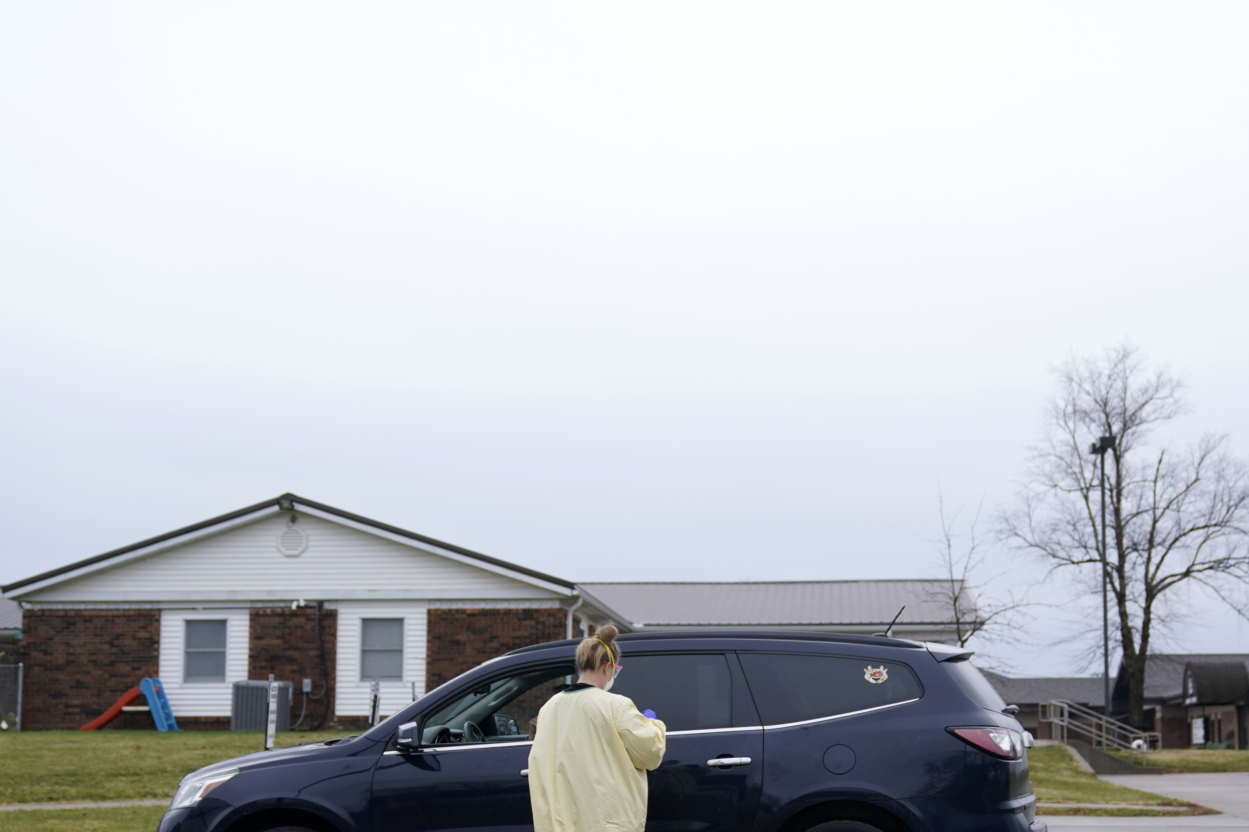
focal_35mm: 53
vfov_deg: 25.5
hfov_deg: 37.2
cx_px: 797
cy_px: 503
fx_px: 1839
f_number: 2.8
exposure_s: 1/1600
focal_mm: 38
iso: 500
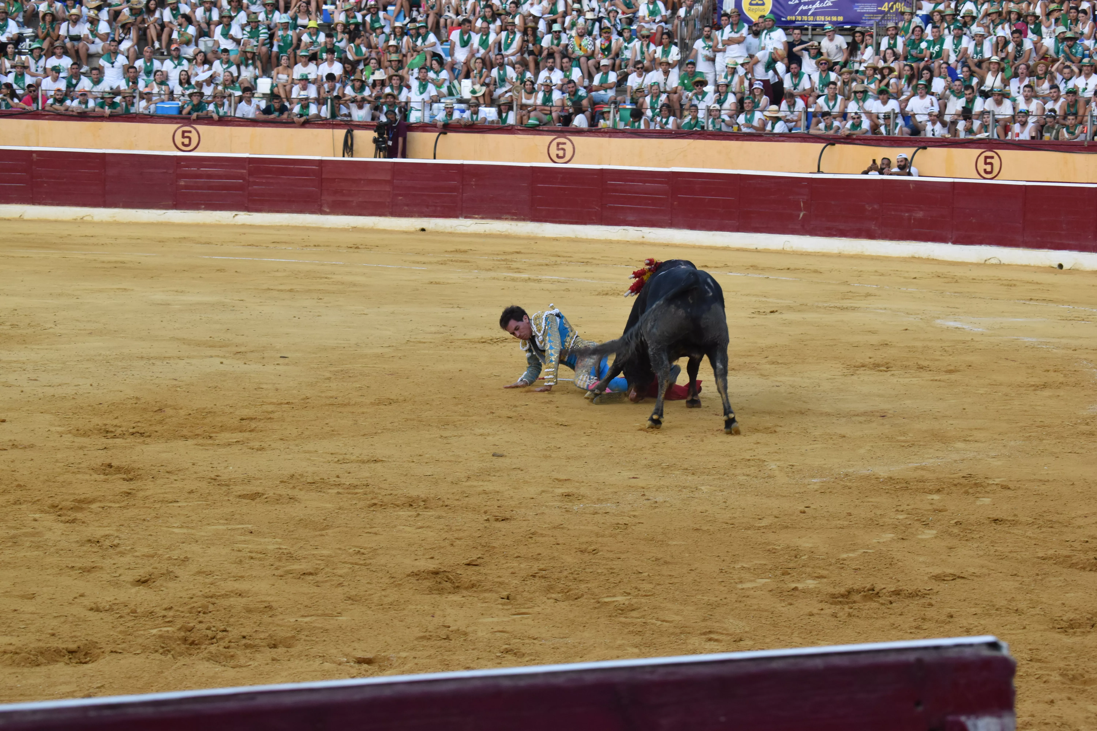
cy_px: 366
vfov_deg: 16.6
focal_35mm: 82
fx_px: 2514
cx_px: 548
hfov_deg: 24.6
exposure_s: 1/200
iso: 800
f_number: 7.1
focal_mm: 55
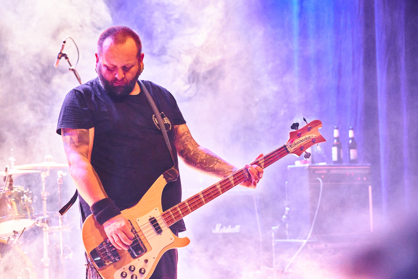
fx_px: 964
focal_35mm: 83
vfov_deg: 16.5
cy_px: 140
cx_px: 209
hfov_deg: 24.5
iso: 6400
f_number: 4
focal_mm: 83
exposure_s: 1/200
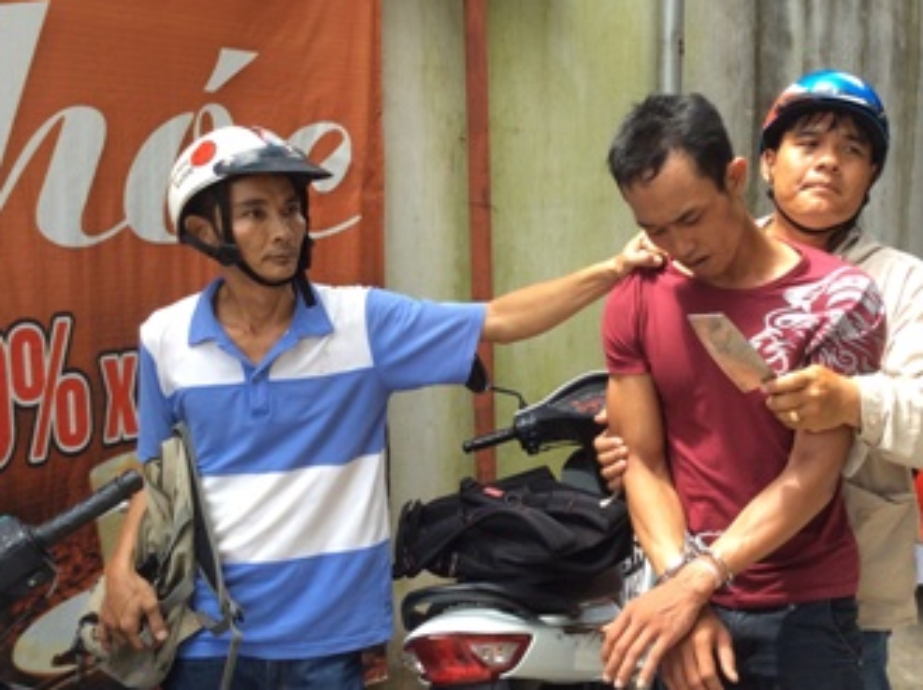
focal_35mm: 45
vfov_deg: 32.1
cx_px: 567
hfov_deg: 41.9
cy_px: 377
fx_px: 1199
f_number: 2.4
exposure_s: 1/168
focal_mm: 3.3
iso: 32
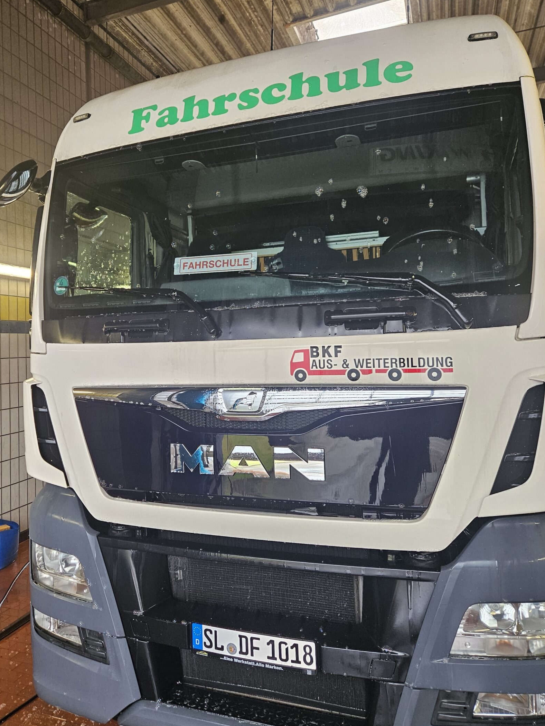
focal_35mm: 28
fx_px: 588
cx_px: 229
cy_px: 338
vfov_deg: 63.4
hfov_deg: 49.5
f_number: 1.8
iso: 200
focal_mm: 5.4
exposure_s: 1/100
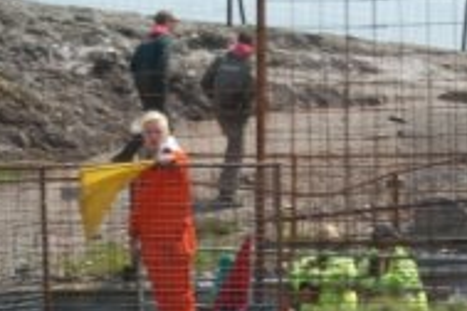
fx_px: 3035
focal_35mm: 234
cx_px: 299
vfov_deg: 5.8
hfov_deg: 8.8
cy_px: 491
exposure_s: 1/1000
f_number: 5
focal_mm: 46
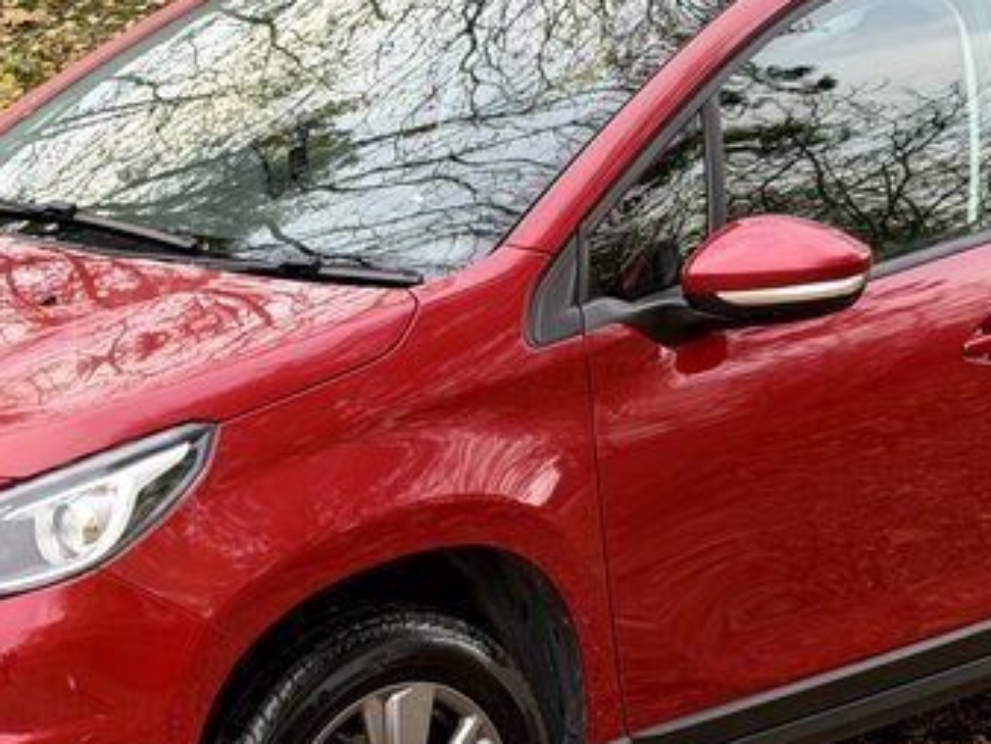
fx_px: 3265
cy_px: 494
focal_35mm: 114
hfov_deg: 17.3
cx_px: 538
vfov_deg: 13.0
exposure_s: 1/191
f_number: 1.78
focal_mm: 6.76
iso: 64
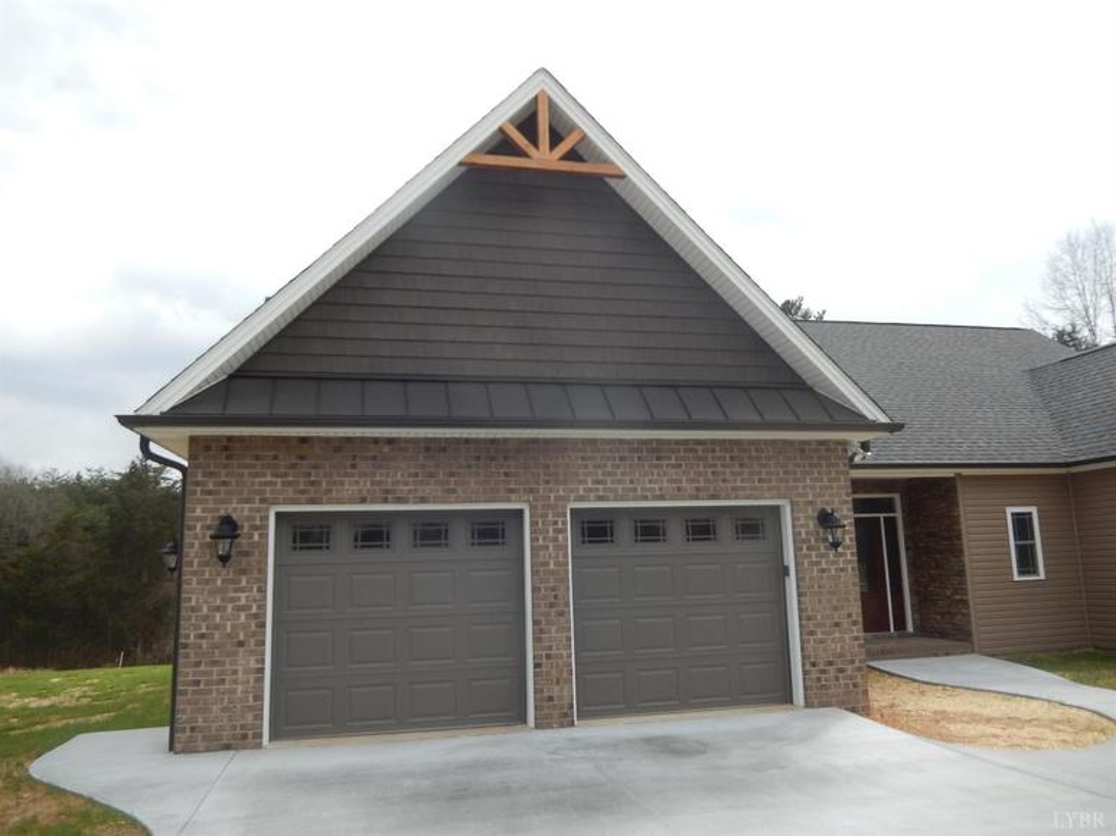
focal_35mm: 25
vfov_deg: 54.9
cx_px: 558
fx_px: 806
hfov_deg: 69.4
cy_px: 418
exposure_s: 1/640
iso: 125
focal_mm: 4.5
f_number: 3.4
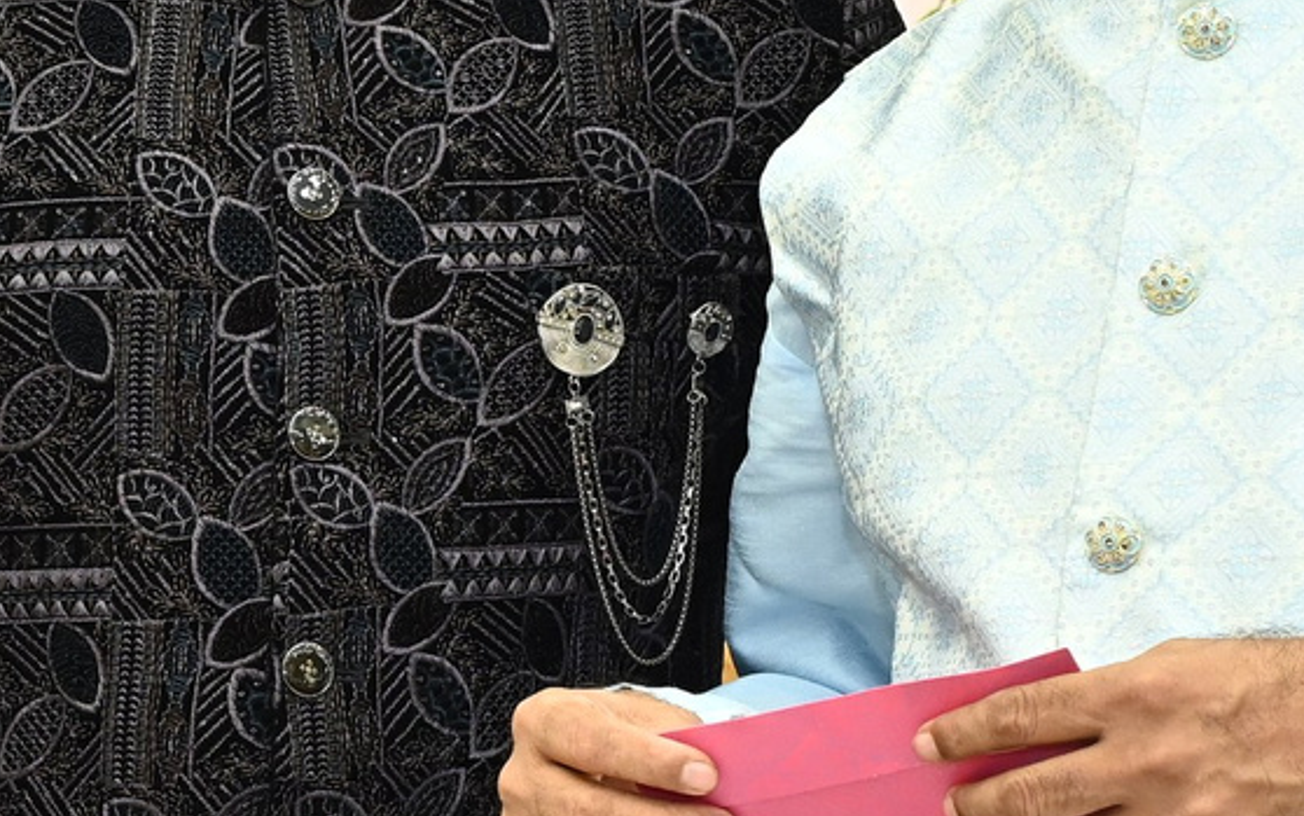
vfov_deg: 7.0
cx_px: -374
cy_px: 506
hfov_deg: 10.9
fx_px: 6647
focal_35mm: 187
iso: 800
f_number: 5.6
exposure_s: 1/200
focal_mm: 40
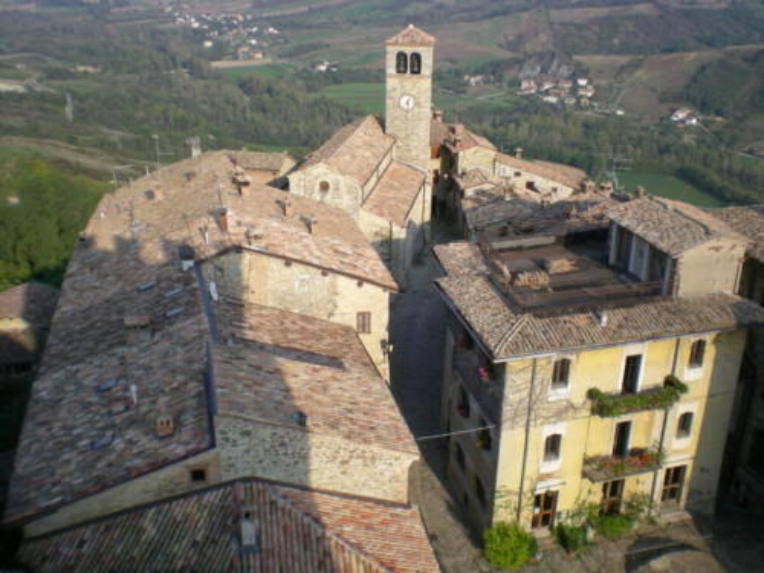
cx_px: 382
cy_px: 286
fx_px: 839
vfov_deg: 37.7
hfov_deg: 49.0
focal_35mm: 38
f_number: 4.6
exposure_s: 1/277
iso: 50
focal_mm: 6.3
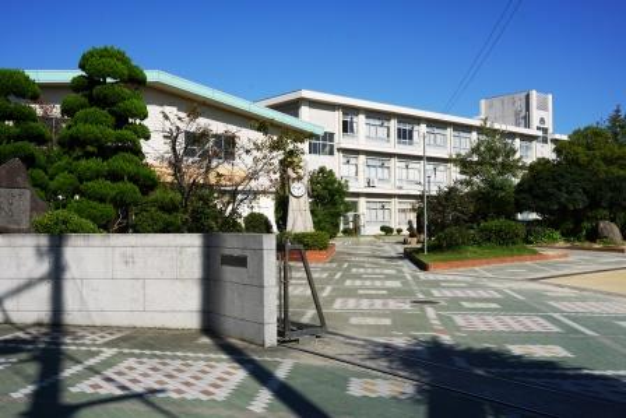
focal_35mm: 34
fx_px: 600
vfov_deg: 38.4
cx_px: 313
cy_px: 209
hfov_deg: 55.1
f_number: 11
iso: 100
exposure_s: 1/200
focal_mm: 23
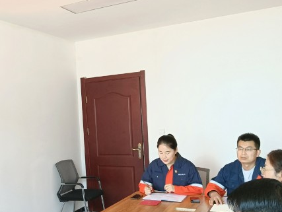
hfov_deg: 42.9
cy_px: 133
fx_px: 351
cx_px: 84
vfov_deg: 33.5
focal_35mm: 43
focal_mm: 5.59
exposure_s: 1/50
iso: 922
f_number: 1.88
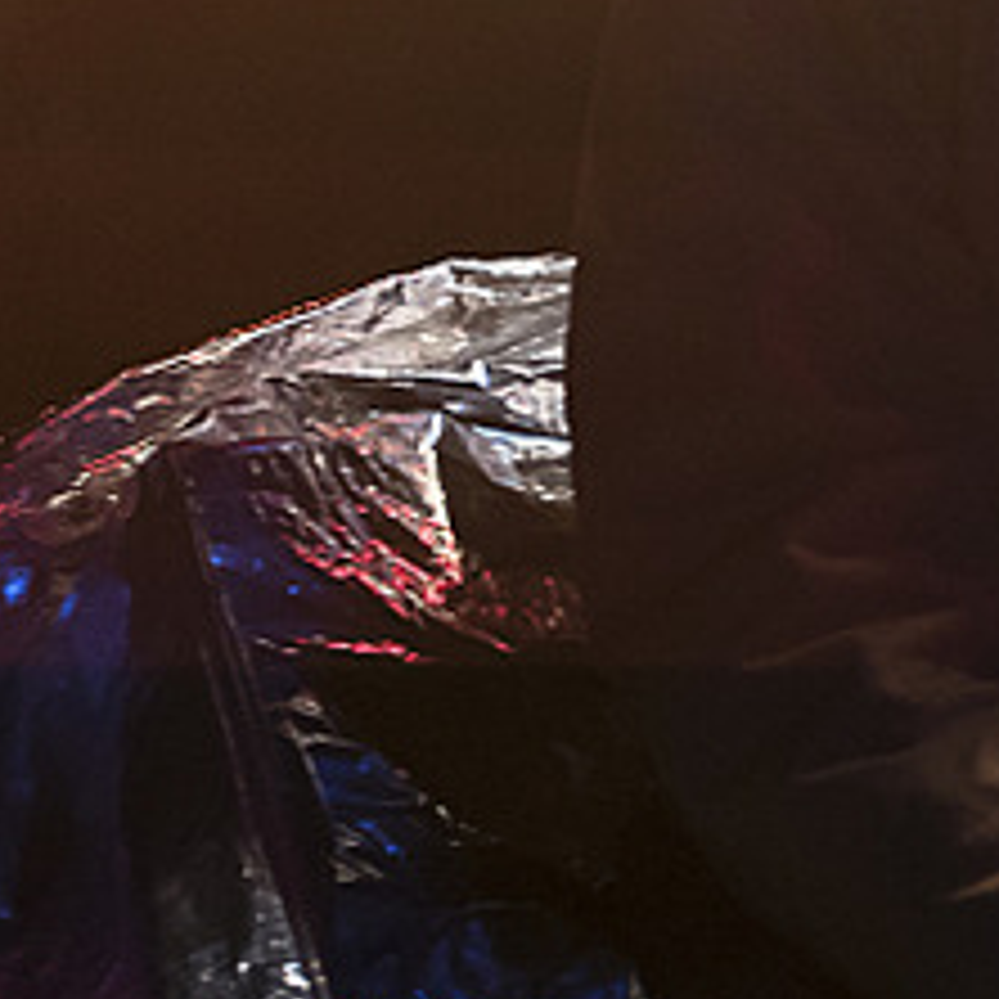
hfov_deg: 2.9
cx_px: 1670
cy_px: 0
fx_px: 19493
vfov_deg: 2.9
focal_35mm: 597
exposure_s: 1/40
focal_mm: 200
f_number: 4
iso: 6400
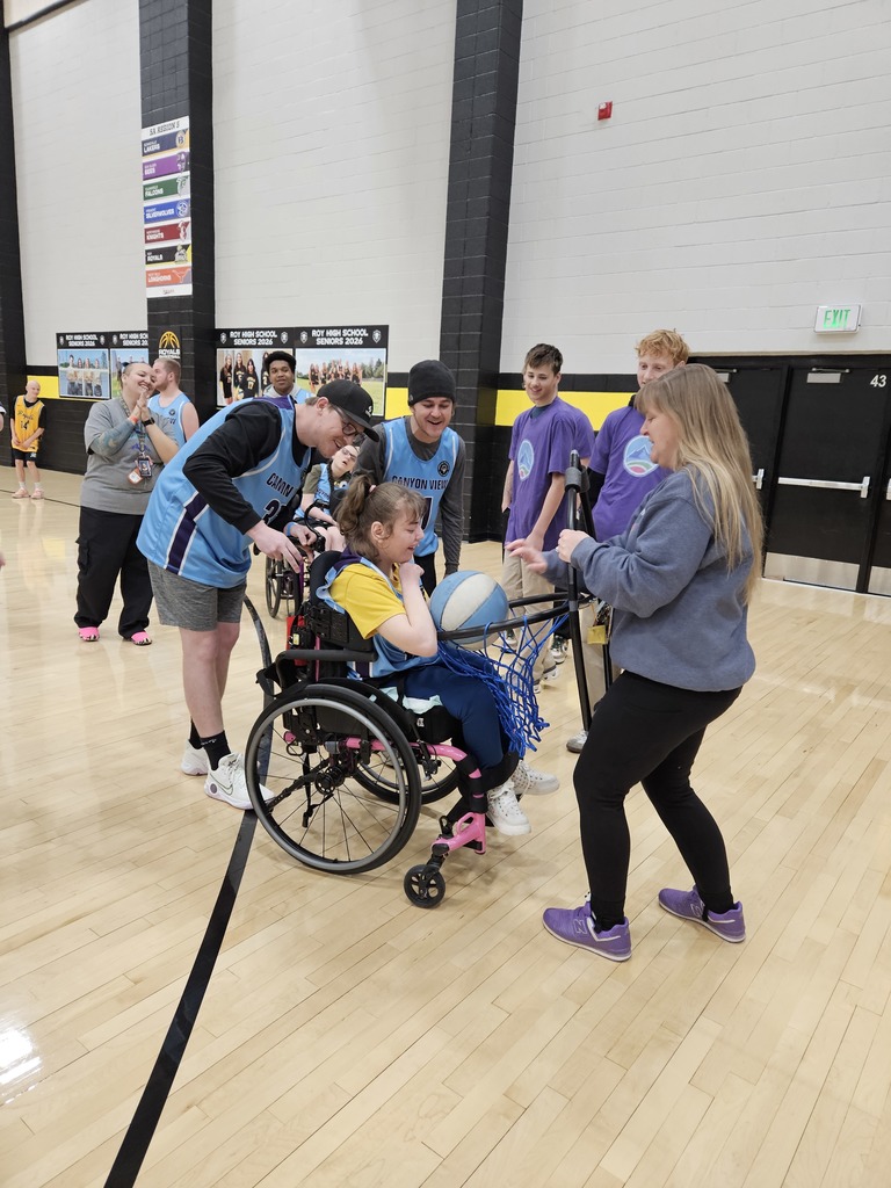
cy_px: 594
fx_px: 789
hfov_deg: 58.9
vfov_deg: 73.9
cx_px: 446
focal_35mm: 23
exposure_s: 1/120
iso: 200
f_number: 1.8
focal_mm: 5.4
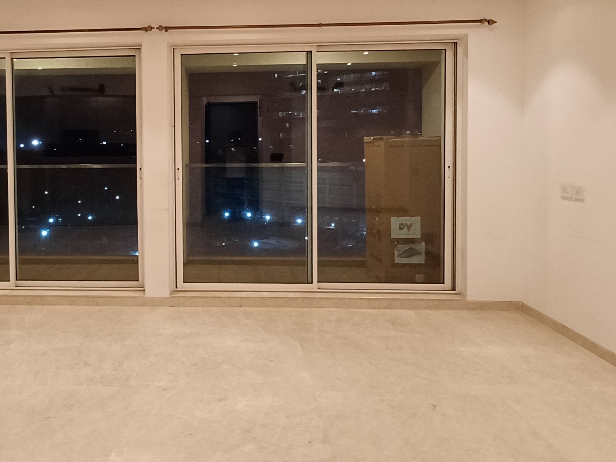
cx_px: 194
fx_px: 587
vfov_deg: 42.4
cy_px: 158
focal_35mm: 33
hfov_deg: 54.0
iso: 200
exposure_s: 1/50
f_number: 2.2
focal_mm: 1.64
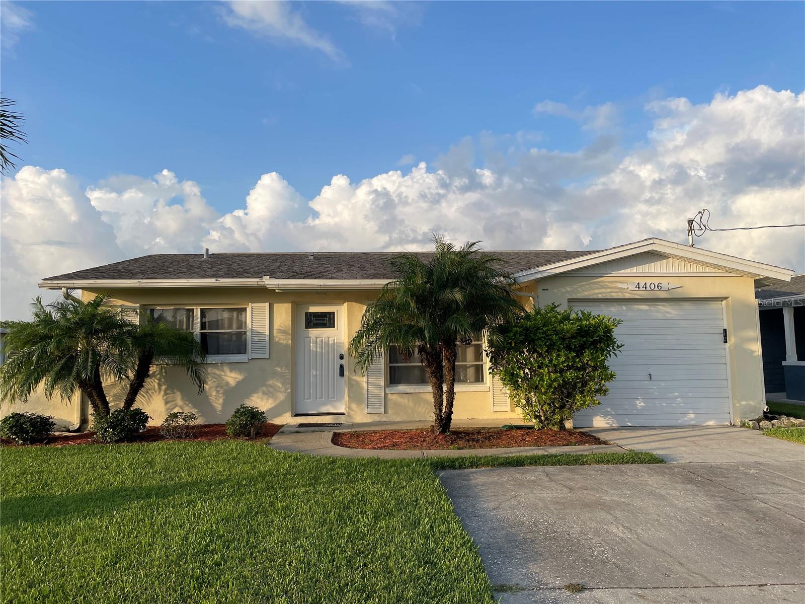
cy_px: 302
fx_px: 605
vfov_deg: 53.1
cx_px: 402
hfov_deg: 67.3
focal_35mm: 26
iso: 32
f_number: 1.6
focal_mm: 4.2
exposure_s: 1/1949
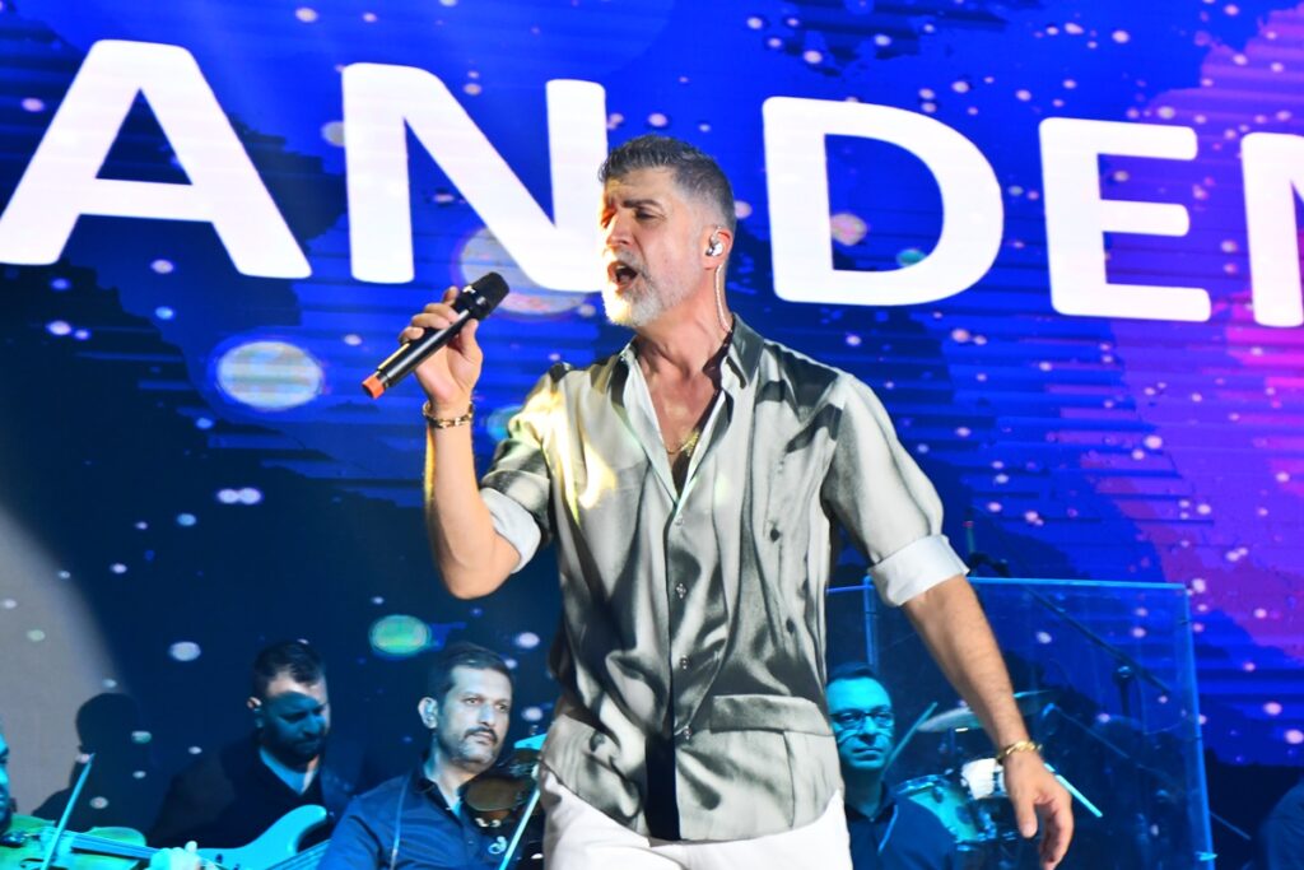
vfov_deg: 13.0
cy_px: 435
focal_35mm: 105
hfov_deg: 19.5
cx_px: 652
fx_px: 3804
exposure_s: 1/160
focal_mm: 70
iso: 2000
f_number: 5.6
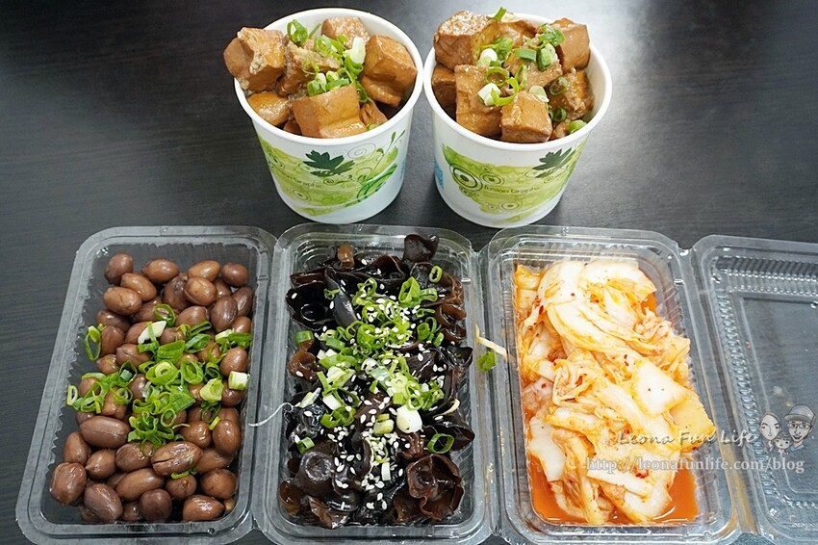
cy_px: 272
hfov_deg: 59.5
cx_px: 409
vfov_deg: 41.7
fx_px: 715
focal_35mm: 32
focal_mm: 21
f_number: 4
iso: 2500
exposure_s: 1/60
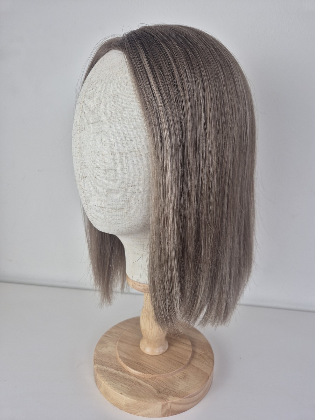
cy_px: 210
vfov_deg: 73.9
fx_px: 279
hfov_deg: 58.9
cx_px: 158
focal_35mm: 23
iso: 40
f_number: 1.8
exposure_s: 1/100
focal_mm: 5.4
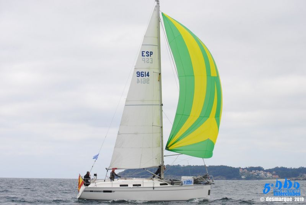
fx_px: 703
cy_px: 102
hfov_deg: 24.6
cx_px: 153
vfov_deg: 16.6
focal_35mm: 82
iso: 100
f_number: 8
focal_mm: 55
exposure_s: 1/250
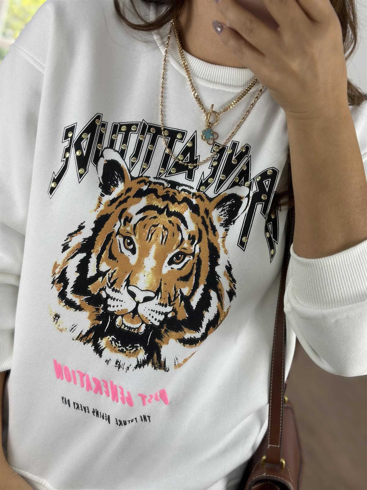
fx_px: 679
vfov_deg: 39.7
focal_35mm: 48
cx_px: 184
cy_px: 245
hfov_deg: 30.3
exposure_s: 1/320
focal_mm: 6.86
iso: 80
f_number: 1.78
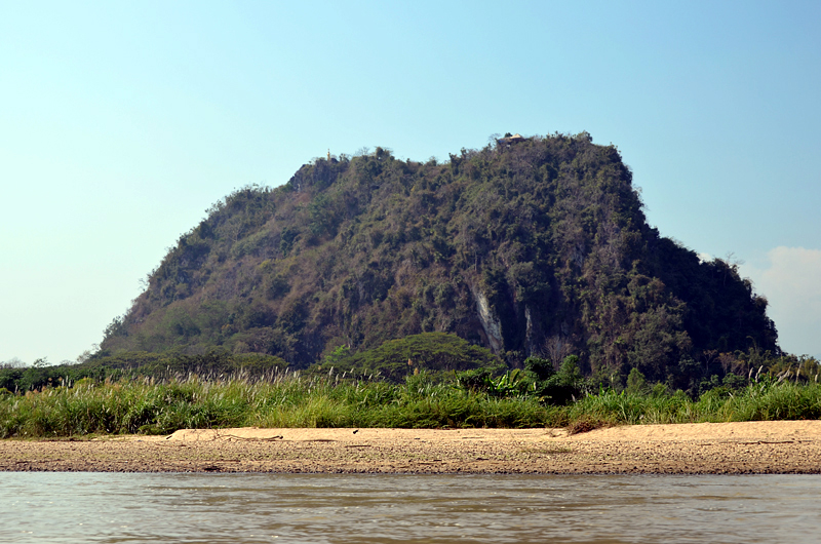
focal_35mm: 52
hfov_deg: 37.9
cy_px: 272
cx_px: 410
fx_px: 1195
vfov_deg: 25.6
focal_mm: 35
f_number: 9
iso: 100
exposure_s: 1/320
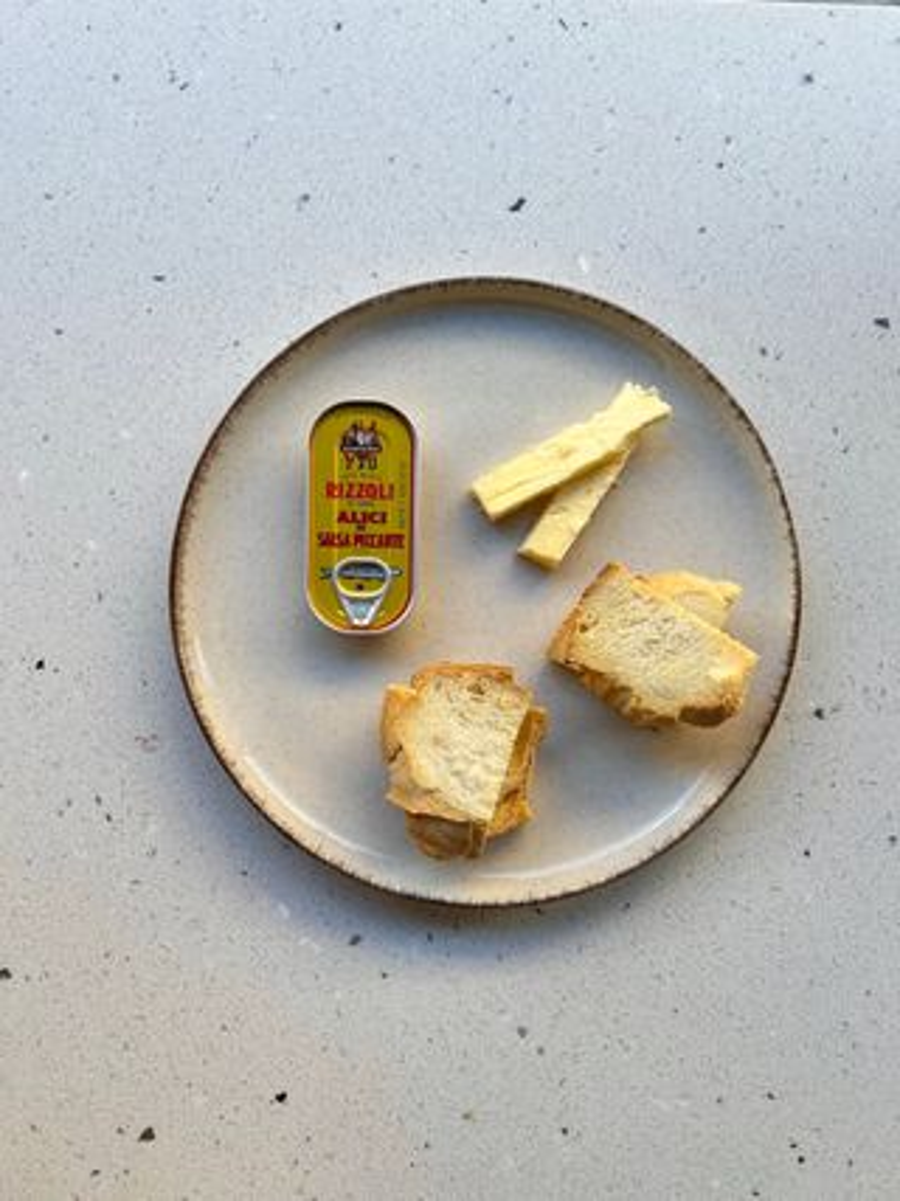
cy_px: 600
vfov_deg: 67.3
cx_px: 450
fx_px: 902
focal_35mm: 26
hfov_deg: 53.0
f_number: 1.5
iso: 50
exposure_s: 1/214
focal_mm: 5.7
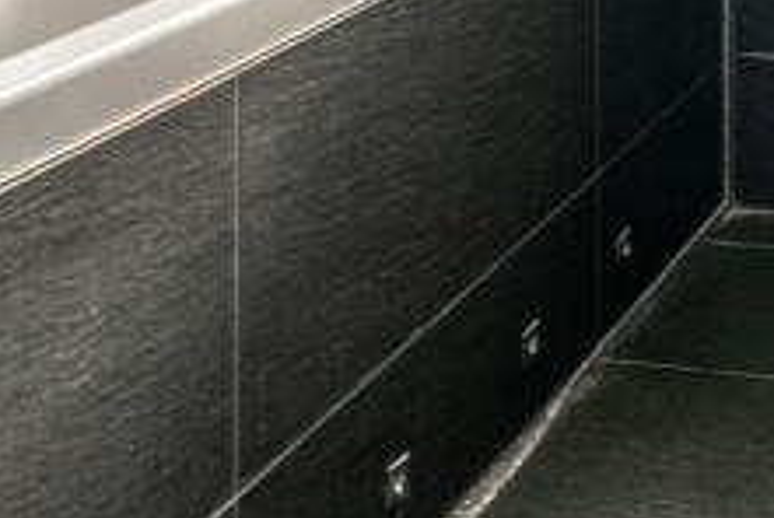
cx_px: 998
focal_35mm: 74
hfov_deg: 24.1
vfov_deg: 15.0
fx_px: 1593
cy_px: -518
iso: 800
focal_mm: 16
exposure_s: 1/320
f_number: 5.6
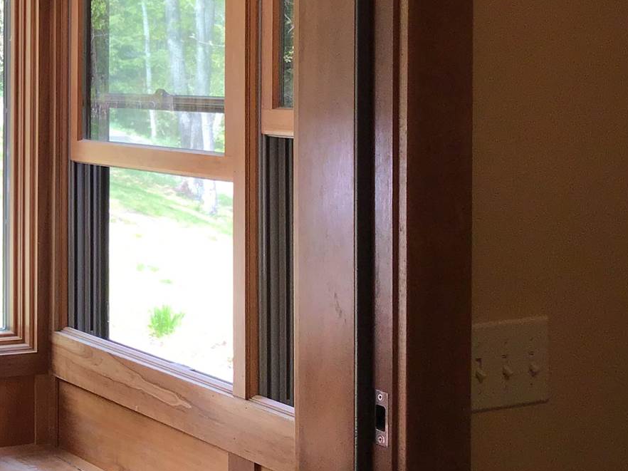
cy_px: 74
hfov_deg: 24.8
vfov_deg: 20.1
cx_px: -92
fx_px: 1306
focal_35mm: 72
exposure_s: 1/60
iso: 25
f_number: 2.4
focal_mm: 3.3
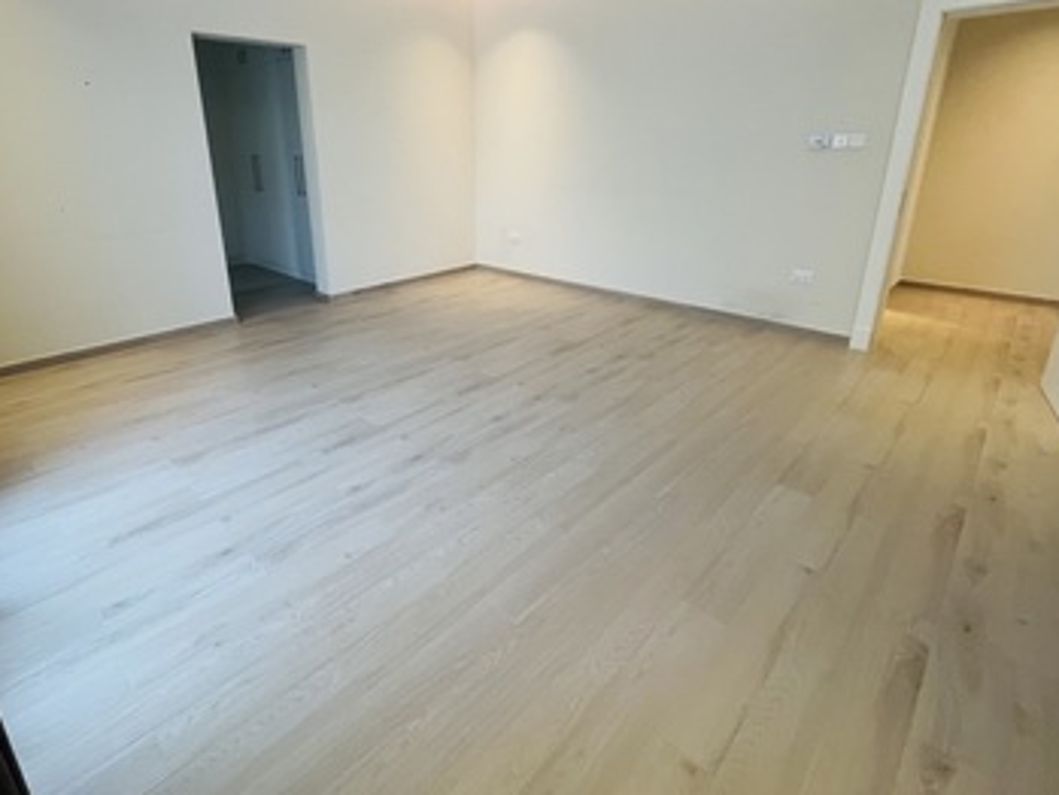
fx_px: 520
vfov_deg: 74.0
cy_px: 320
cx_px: 472
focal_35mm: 17
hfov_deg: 90.7
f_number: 1.8
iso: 160
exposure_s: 1/50
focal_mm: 1.57
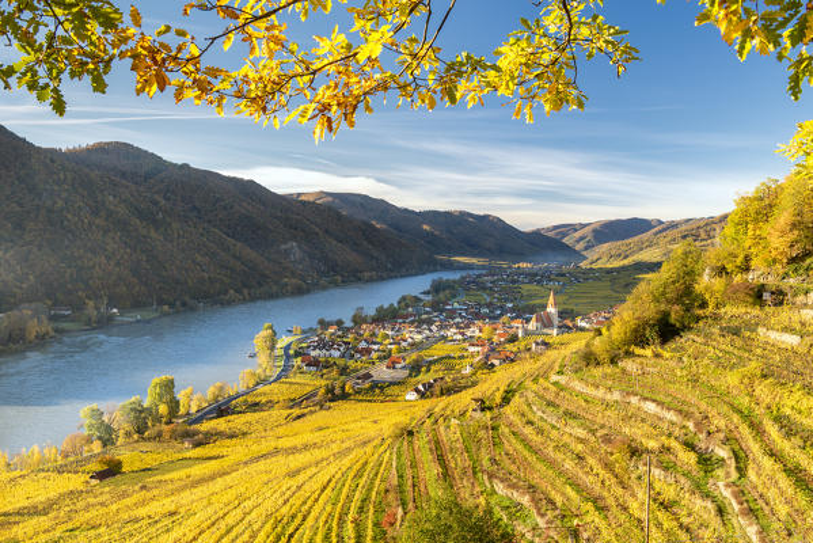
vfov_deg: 36.9
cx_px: 406
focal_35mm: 36
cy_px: 272
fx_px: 813
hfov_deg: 53.1
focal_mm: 36
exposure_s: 1/13
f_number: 11
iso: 100
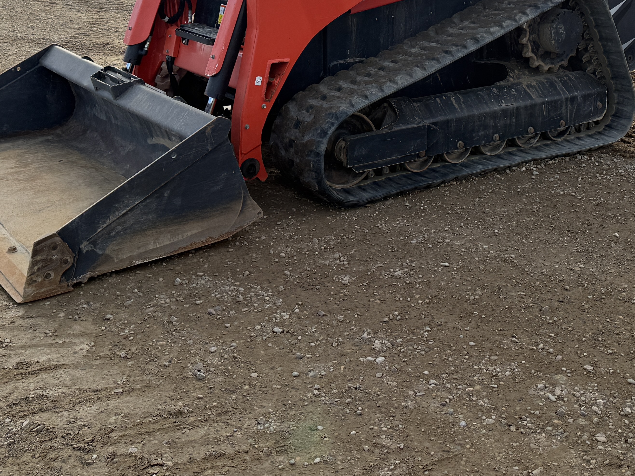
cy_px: 6
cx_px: 388
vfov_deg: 26.6
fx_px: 954
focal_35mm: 52
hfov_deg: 36.7
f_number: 1.78
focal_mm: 6.76
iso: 80
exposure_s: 1/3145
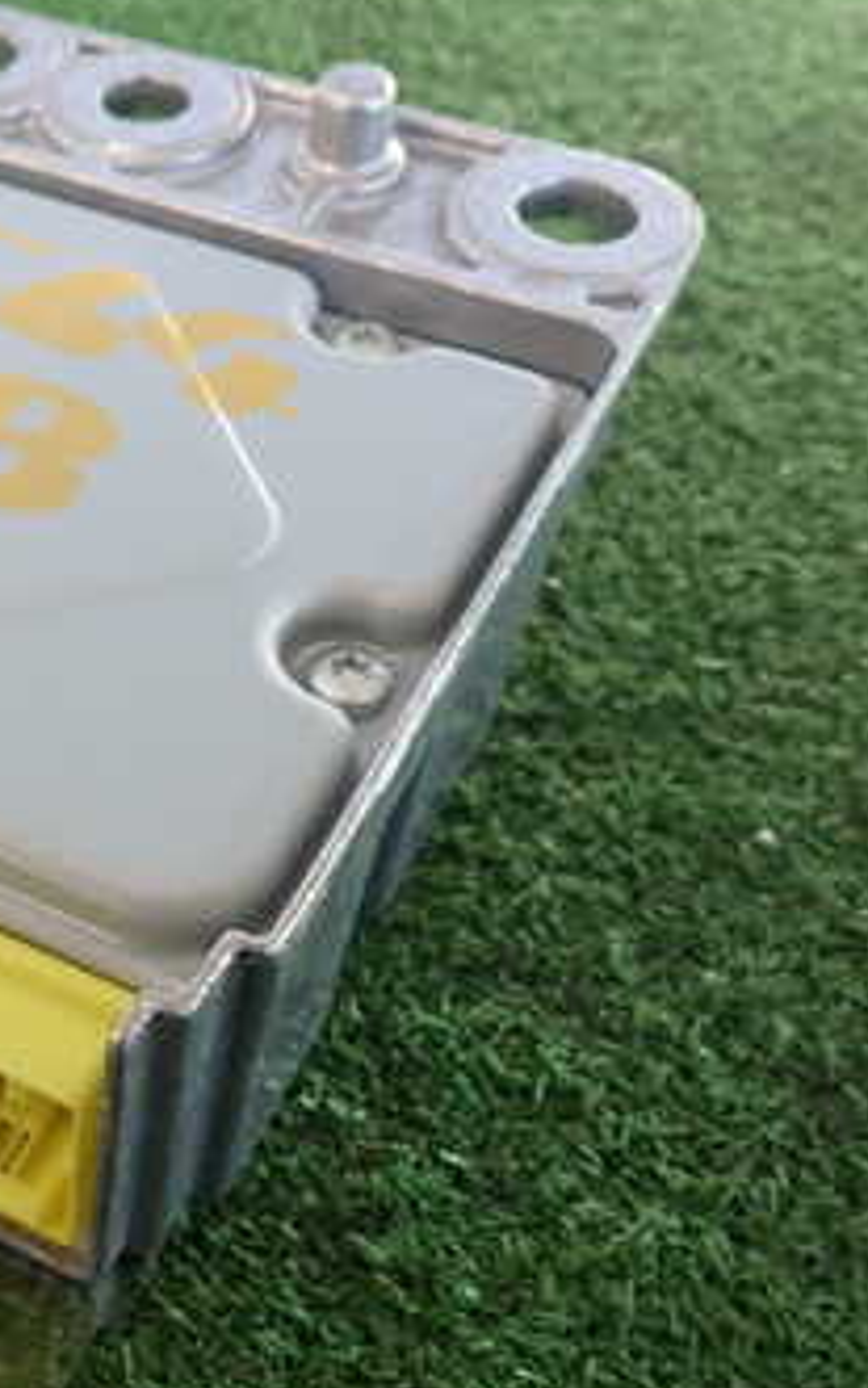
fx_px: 1816
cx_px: -122
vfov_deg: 41.7
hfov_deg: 24.8
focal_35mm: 48
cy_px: 814
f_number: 2.8
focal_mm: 4.5
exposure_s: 1/80
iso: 100
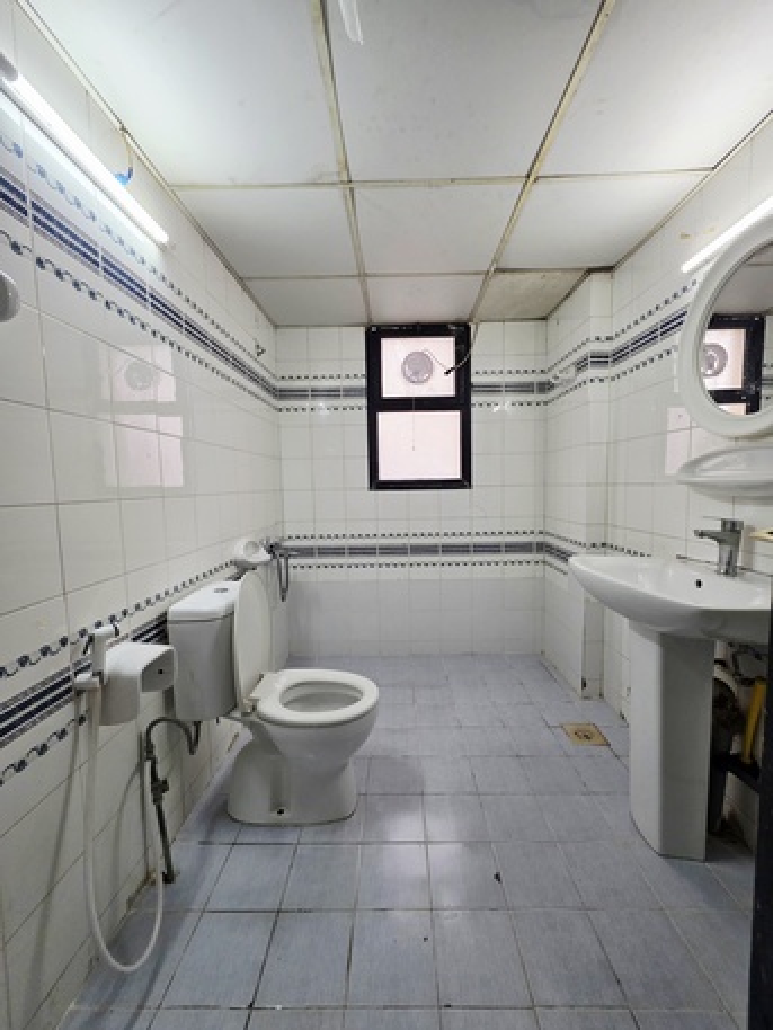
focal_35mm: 13
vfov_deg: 106.2
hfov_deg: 89.9
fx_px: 387
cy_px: 515
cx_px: 386
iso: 200
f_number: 1.9
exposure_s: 1/101
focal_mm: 2.2
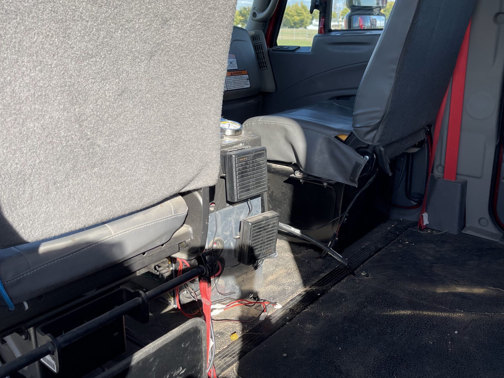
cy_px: 152
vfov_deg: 42.7
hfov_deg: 55.1
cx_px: 291
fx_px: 481
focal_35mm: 33
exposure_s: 1/750
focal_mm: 5.1
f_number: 1.6
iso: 32
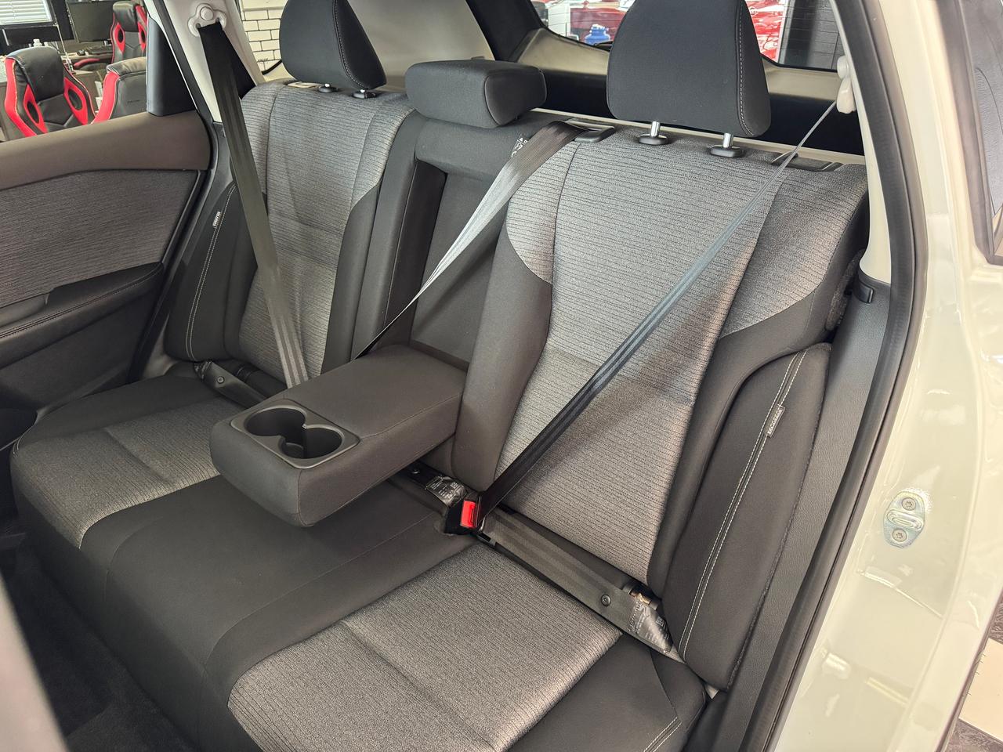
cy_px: 376
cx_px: 502
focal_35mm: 24
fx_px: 695
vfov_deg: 56.8
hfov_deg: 71.6
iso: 640
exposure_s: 1/40
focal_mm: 6.76
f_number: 1.78
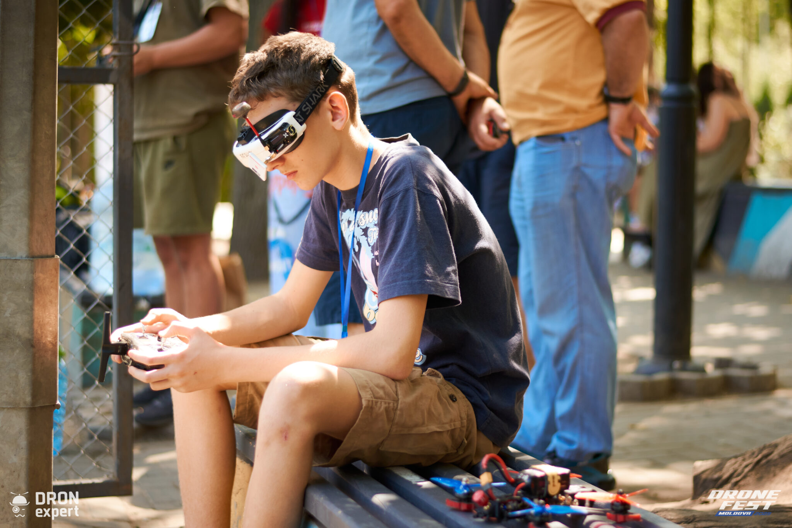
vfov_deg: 18.2
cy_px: 264
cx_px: 396
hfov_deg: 27.0
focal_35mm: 75
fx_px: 1650
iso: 320
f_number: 1.8
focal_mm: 50
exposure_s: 1/640
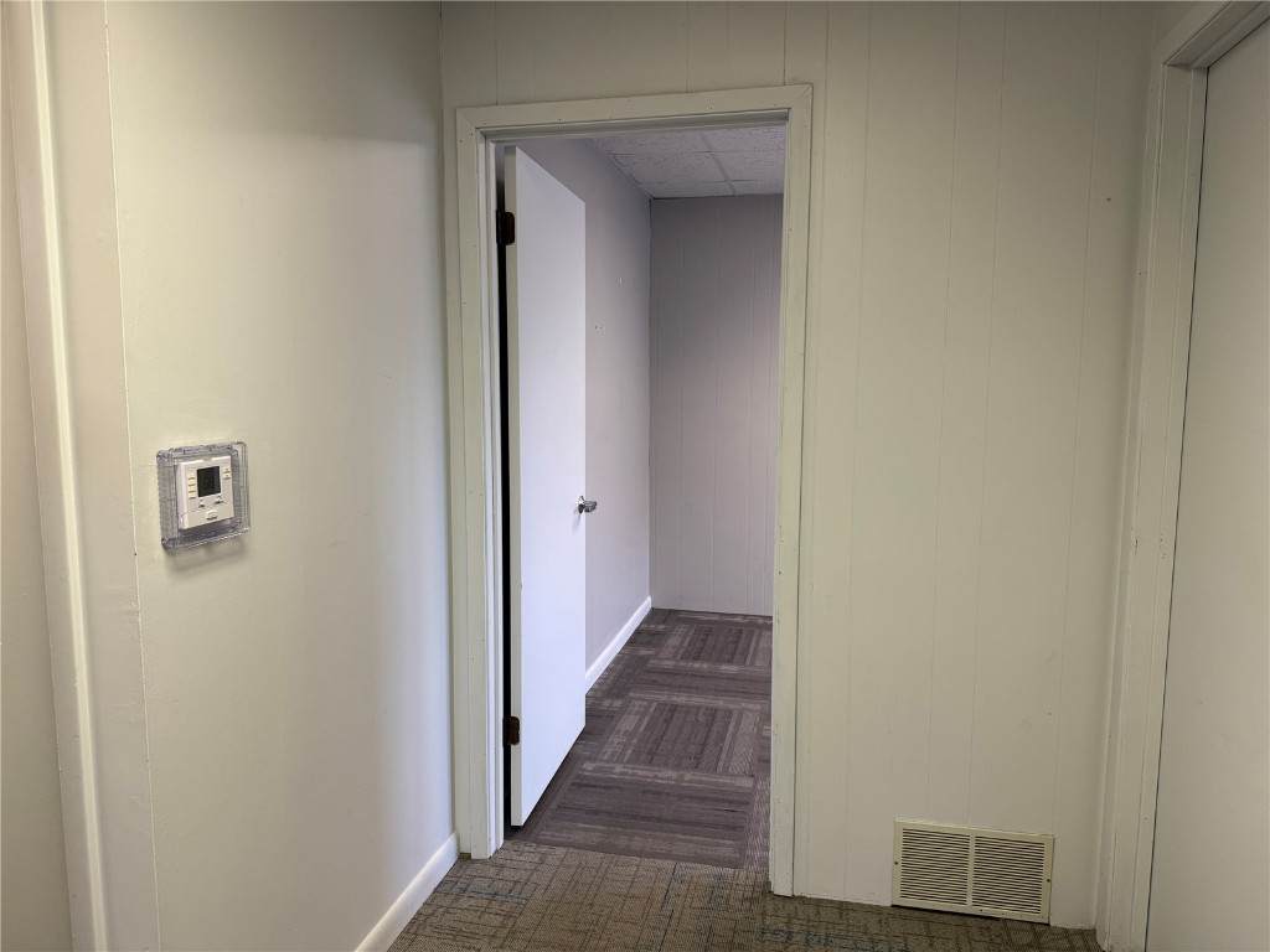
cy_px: 476
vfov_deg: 56.8
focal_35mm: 24
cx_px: 635
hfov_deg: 71.6
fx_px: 881
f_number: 1.78
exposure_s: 1/120
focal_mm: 6.76
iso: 125
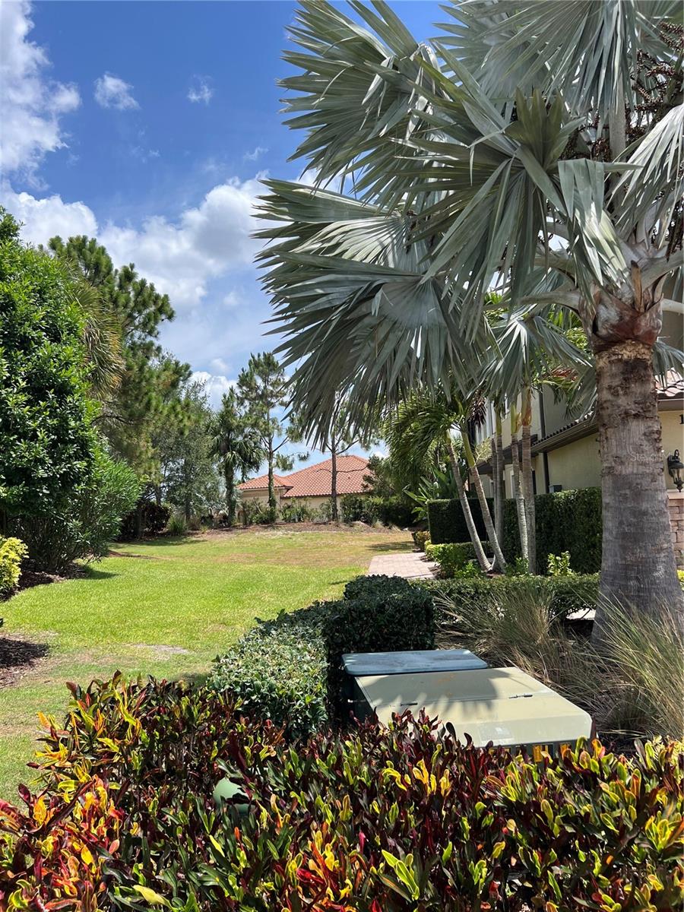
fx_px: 685
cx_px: 342
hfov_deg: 53.1
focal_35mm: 26
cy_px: 456
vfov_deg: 67.3
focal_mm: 5.7
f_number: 1.5
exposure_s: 1/2841
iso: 50
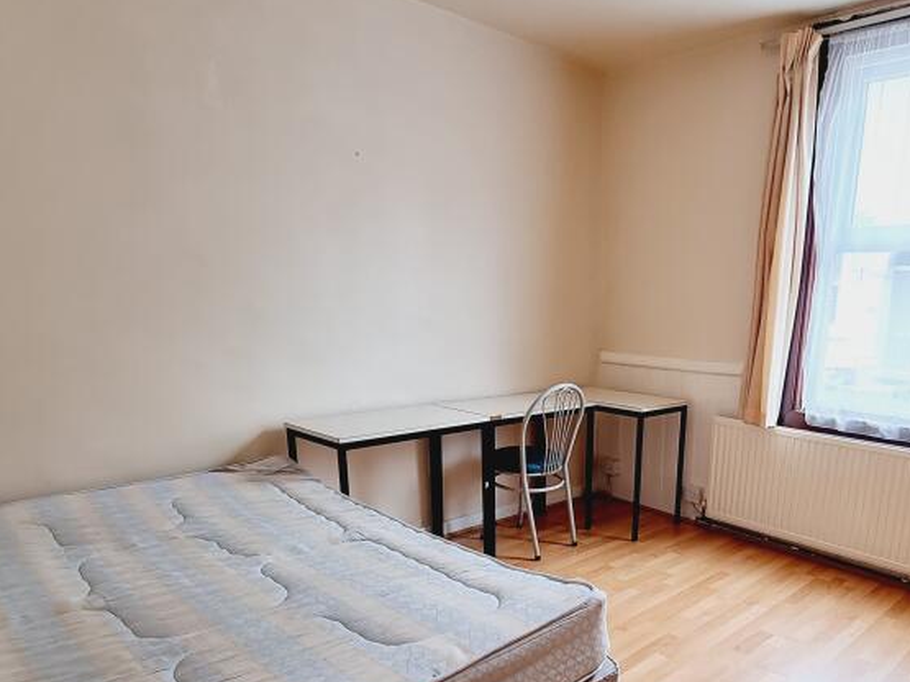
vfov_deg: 54.8
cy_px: 490
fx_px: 631
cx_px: 602
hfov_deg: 69.7
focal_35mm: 24
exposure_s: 1/50
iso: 80
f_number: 2.2
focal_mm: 2.2
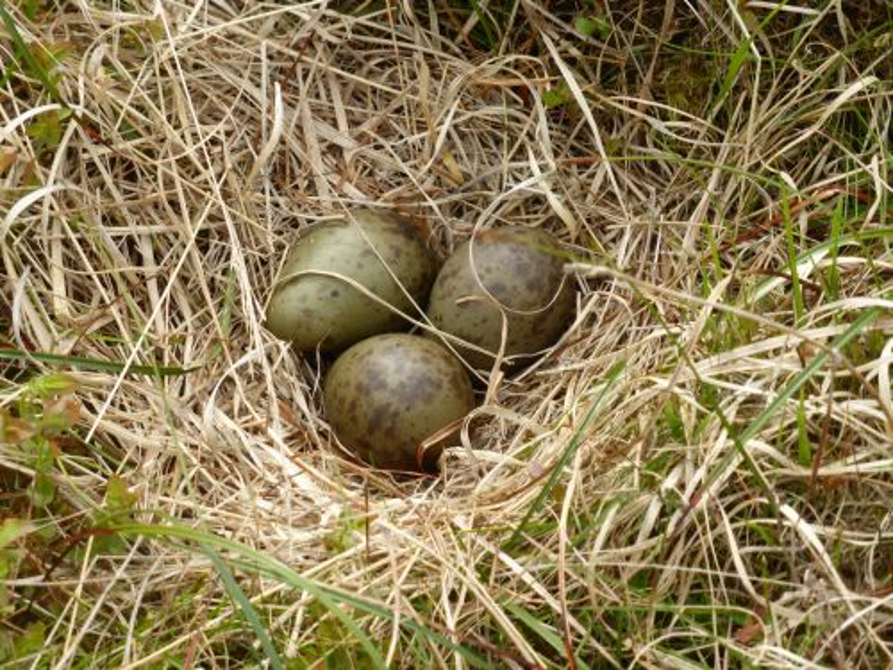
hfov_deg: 14.4
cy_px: 335
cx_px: 446
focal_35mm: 137
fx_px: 3534
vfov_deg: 10.8
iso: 100
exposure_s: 1/250
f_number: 5.4
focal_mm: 24.4
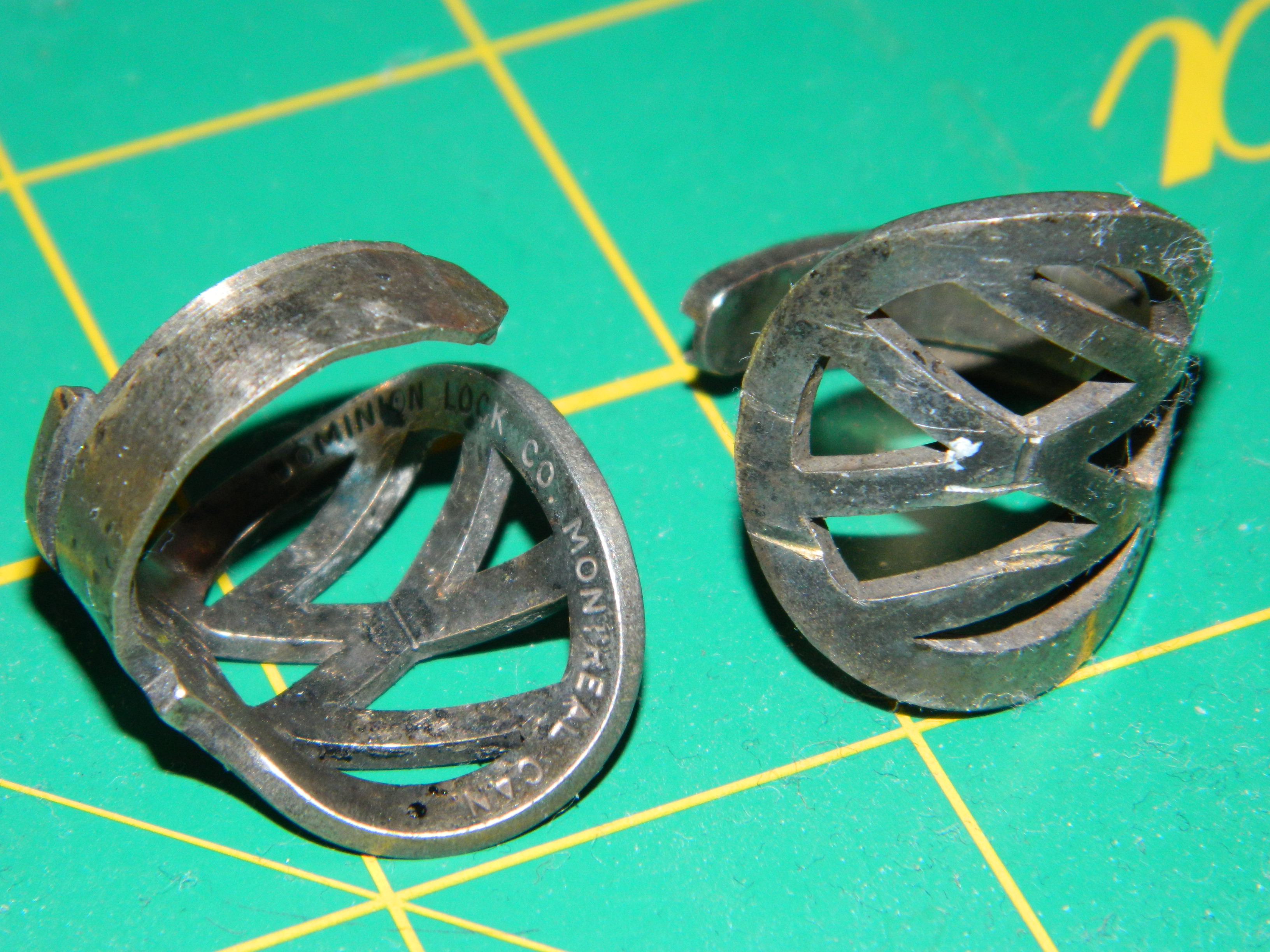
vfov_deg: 9.9
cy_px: 476
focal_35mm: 150
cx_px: 635
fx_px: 5503
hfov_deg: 13.2
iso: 200
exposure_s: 1/60
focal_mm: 27
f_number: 13.9
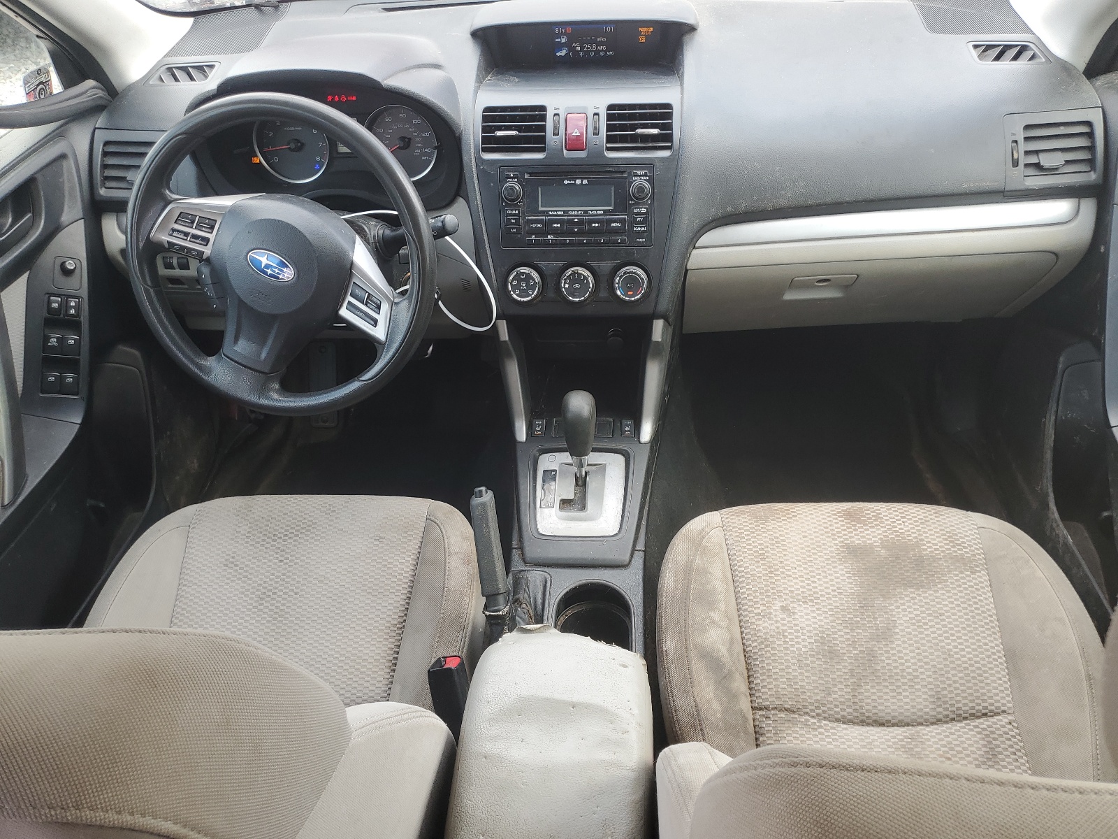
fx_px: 840
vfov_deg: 53.1
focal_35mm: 26
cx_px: 559
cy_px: 420
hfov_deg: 67.3
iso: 50
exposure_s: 1/189
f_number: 1.5
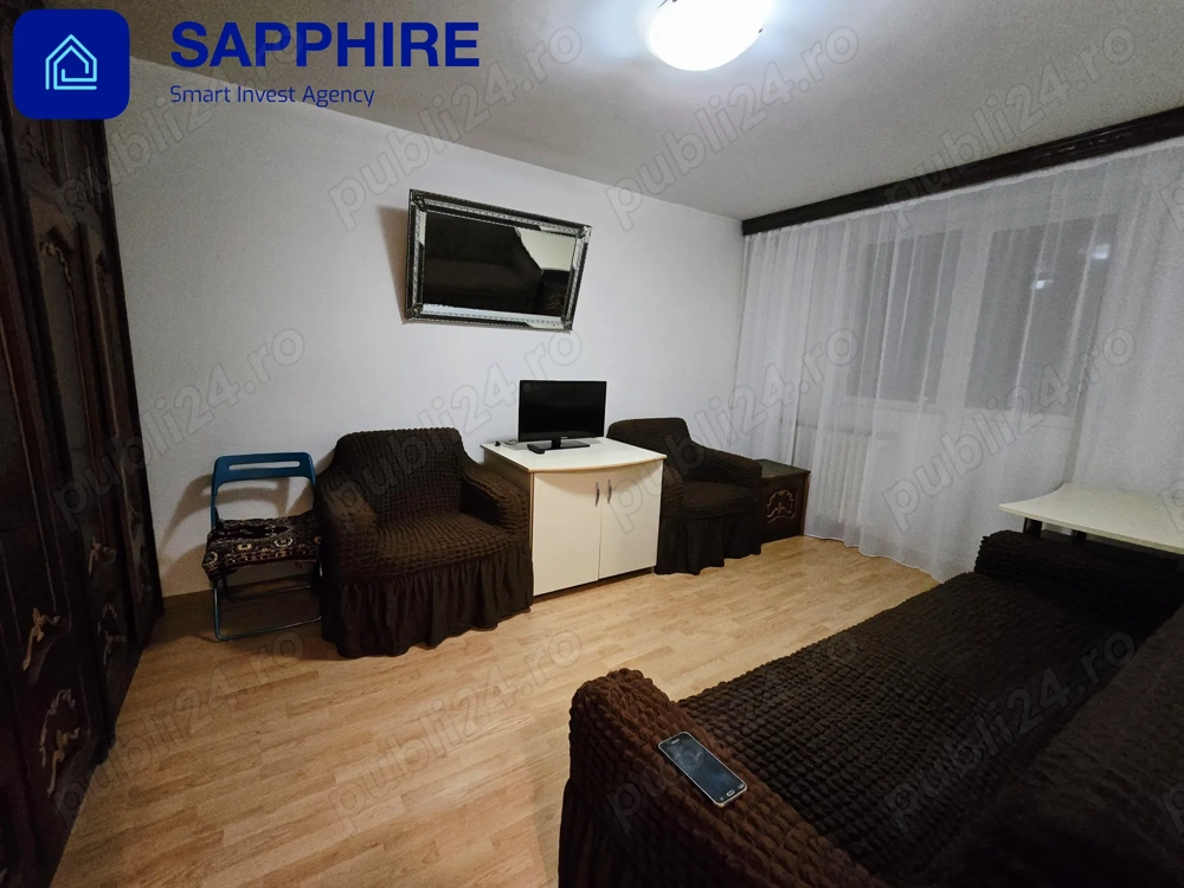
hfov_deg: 106.2
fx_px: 445
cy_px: 444
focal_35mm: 13
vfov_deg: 89.9
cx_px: 592
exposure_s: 1/50.3
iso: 1250
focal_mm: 2.2
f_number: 2.2
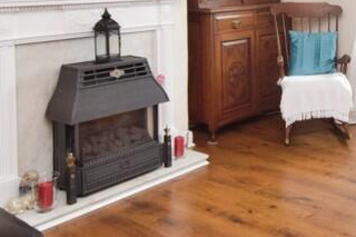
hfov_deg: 37.9
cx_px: 330
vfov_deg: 26.8
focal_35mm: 48
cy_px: 11
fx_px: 474
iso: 800
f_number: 4
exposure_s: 1/125
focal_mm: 10
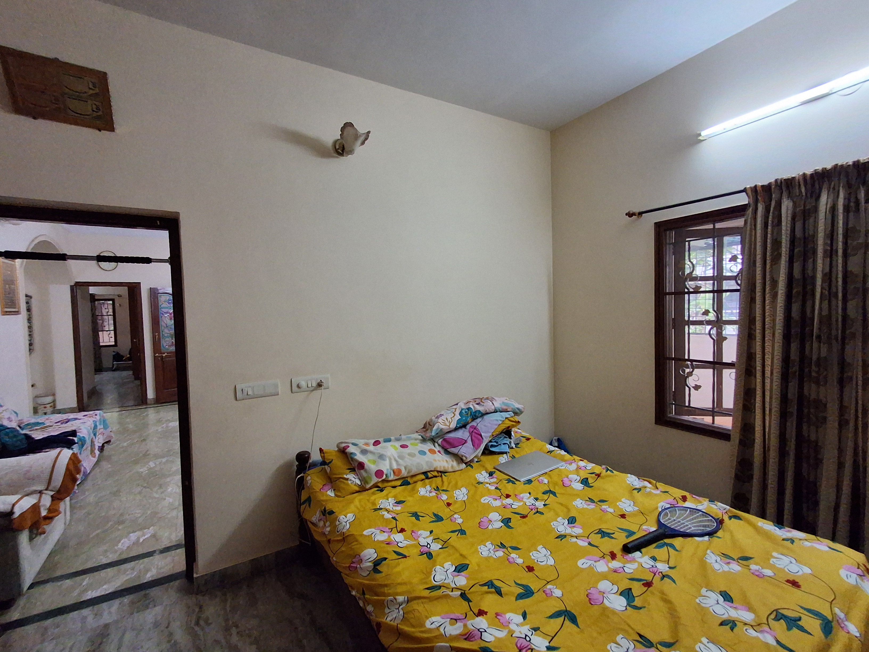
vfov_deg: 78.1
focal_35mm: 16
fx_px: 402
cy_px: 326
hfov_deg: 94.5
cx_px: 434
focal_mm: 1.64
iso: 400
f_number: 2.2
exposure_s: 1/50
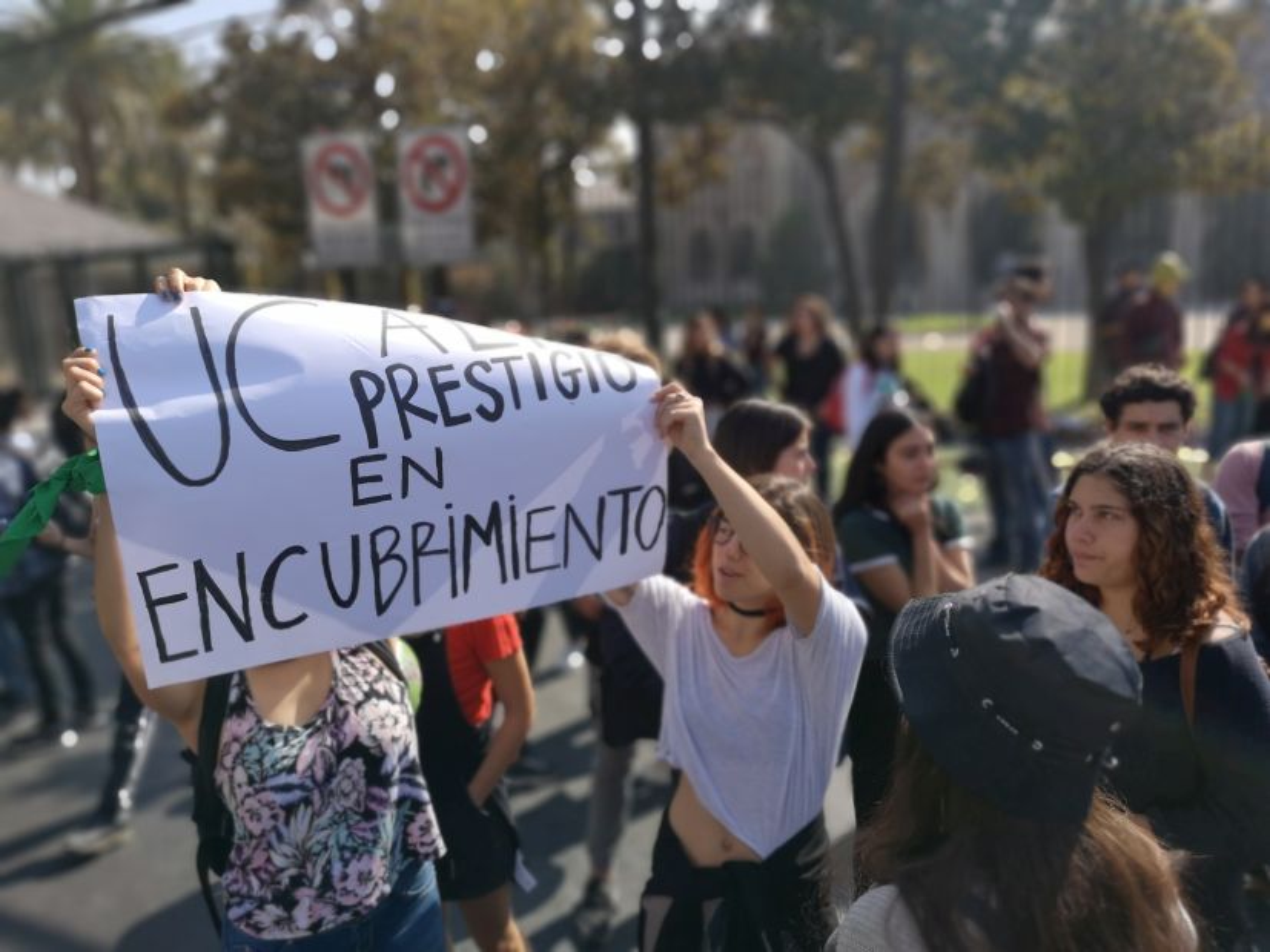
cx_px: 635
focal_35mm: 27
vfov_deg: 51.3
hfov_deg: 65.3
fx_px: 990
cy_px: 476
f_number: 1.4
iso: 50
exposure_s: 1/1534
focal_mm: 3.95
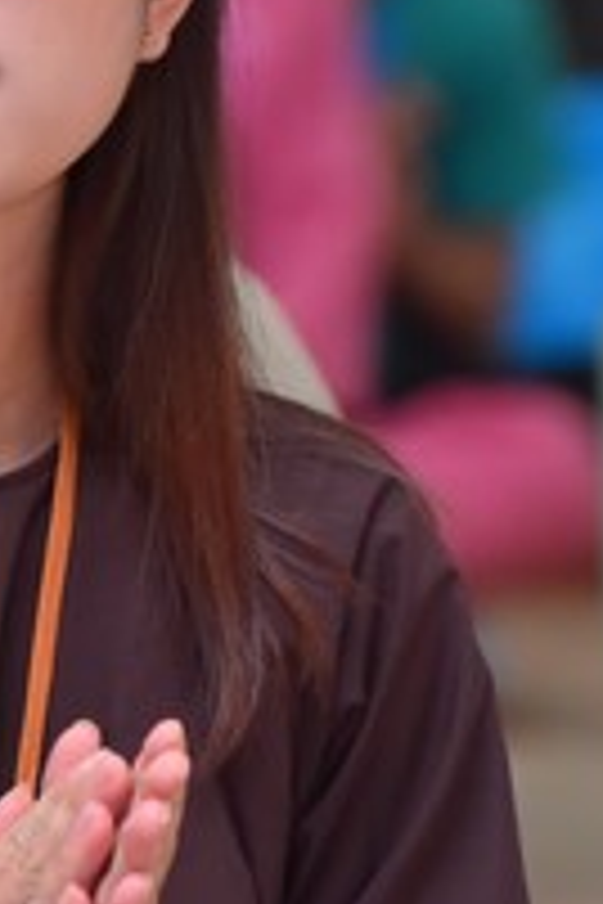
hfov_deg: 2.6
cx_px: -184
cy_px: 319
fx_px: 13416
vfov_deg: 3.9
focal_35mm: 534
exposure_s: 1/200
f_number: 5
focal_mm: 165
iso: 2000
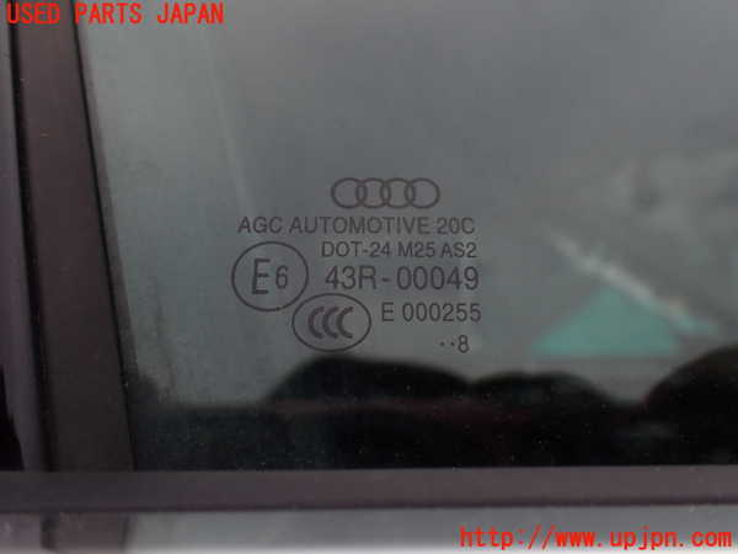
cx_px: 369
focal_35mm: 30
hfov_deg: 60.0
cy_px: 277
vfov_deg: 46.8
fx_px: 640
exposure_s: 1/500
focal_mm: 5.4
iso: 100
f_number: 3.2
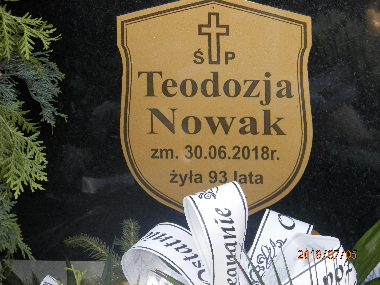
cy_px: 142
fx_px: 2459
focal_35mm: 224
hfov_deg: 8.8
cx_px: 190
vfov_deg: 6.6
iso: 160
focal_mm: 40
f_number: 5.4
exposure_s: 1/50
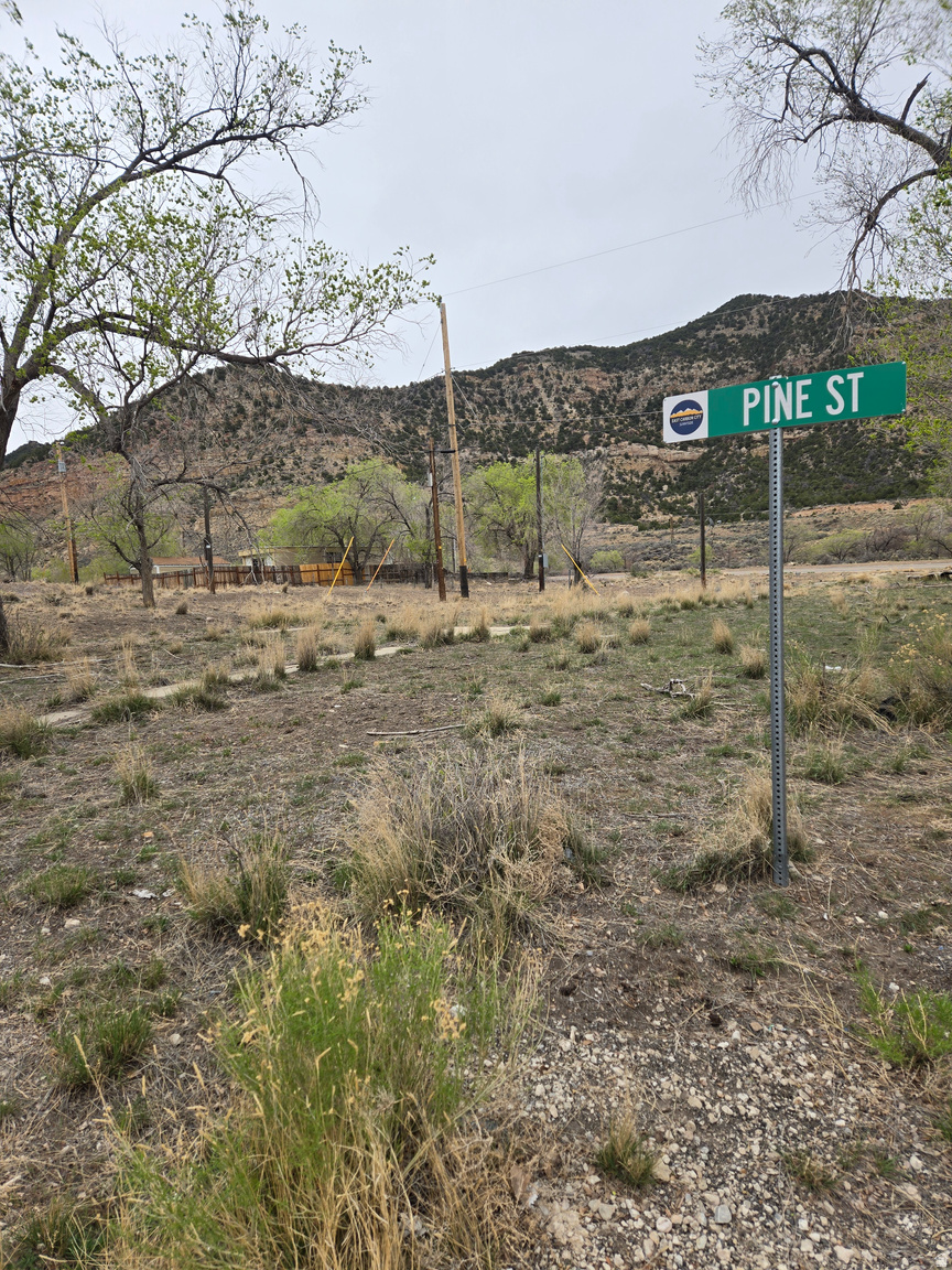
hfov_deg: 58.9
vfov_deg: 73.9
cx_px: 476
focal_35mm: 23
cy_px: 635
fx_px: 843
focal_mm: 5.4
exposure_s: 1/955
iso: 25
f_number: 1.8
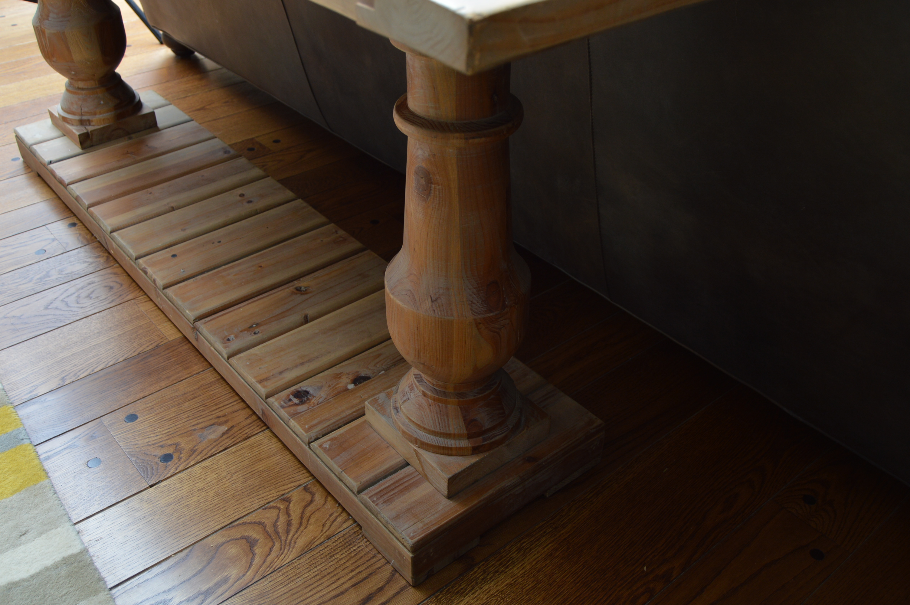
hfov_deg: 55.1
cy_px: 302
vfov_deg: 38.3
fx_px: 871
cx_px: 455
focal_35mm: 34
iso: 200
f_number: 3.8
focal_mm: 23
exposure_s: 1/160
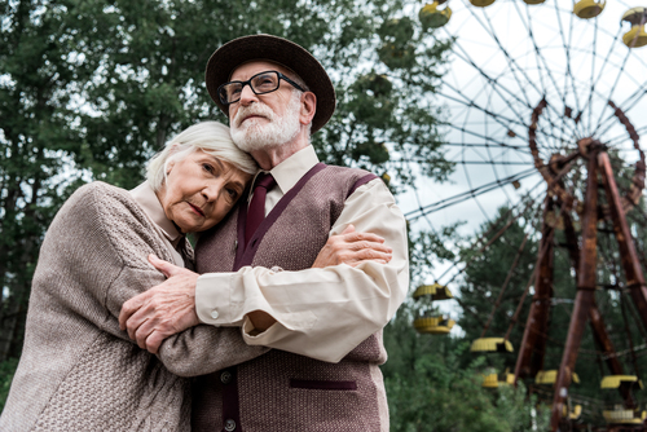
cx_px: 324
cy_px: 216
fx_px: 611
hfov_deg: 55.8
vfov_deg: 38.9
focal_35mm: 34
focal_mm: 34
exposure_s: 1/800
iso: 160
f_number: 4
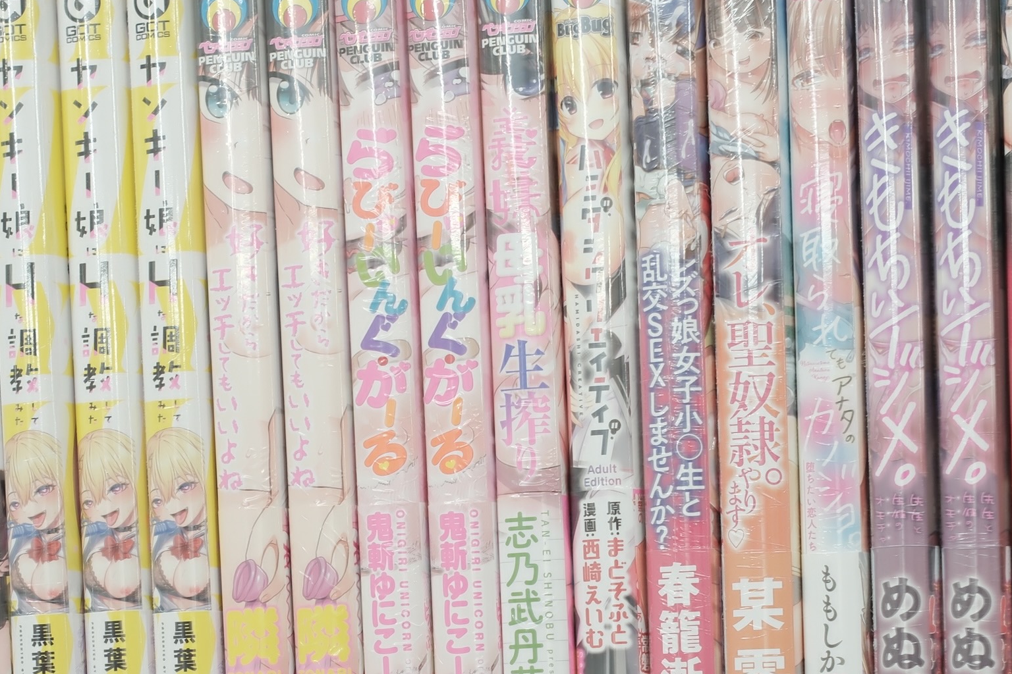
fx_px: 3514
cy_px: 648
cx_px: 526
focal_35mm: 125
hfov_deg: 16.4
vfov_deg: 10.9
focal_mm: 33
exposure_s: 1/13
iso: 125
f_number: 4
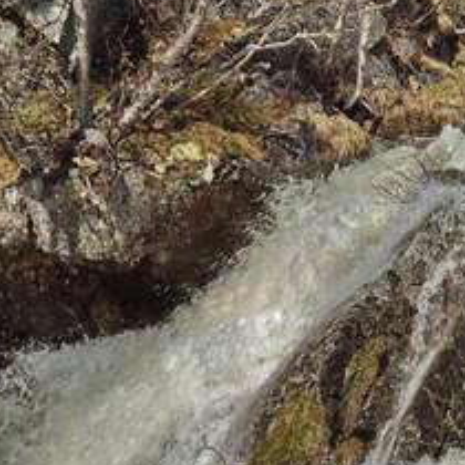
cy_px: 242
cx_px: 425
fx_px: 2948
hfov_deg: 9.0
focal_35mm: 194
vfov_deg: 9.0
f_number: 22
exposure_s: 1/100
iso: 100
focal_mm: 120
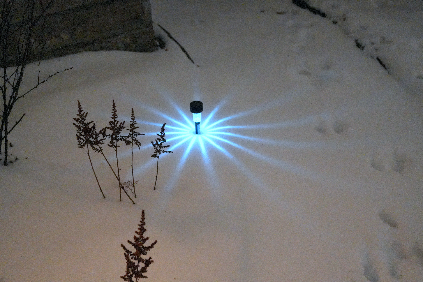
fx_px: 540
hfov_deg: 42.7
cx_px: 212
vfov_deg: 29.2
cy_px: 141
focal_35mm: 46
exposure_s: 1/10
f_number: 5.6
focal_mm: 46
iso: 12800
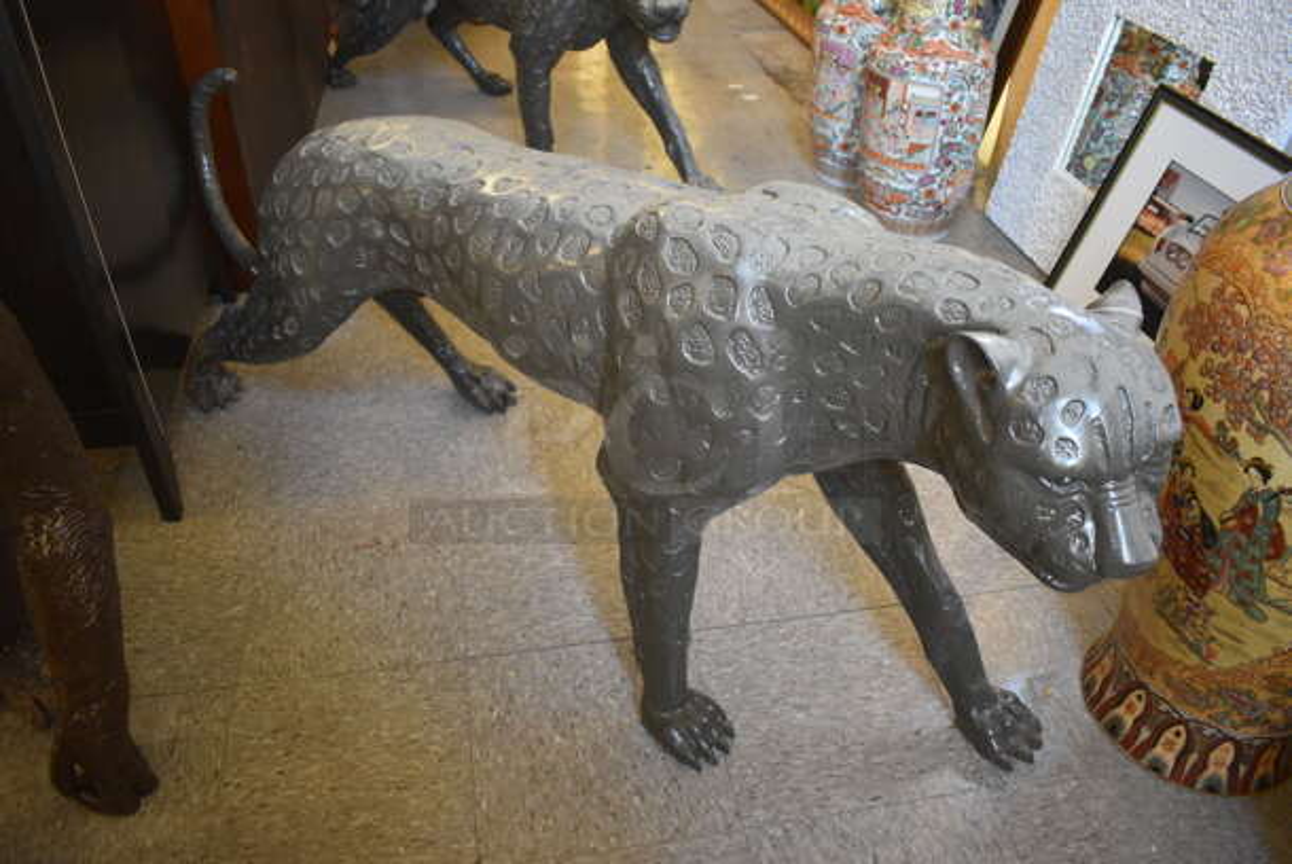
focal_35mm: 27
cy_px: 432
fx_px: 970
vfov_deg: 48.0
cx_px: 646
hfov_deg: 67.3
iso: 2000
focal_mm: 18
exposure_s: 1/125
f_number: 3.5
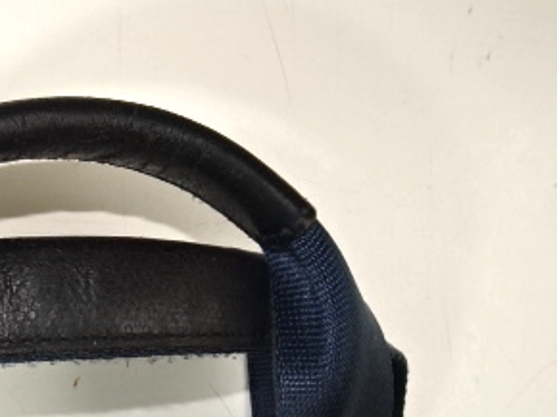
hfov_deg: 34.1
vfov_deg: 27.4
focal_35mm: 53
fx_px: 852
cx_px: 50
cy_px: 269
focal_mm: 4.1
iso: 80
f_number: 3.5
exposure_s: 1/125
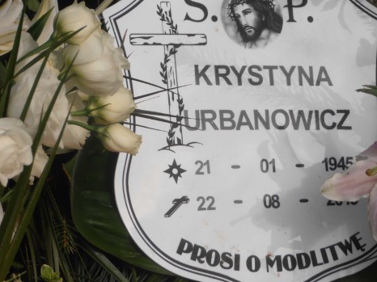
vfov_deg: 6.5
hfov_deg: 8.7
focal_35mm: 228
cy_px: 128
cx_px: 256
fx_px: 2482
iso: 80
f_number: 5.9
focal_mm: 29.44
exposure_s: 1/800
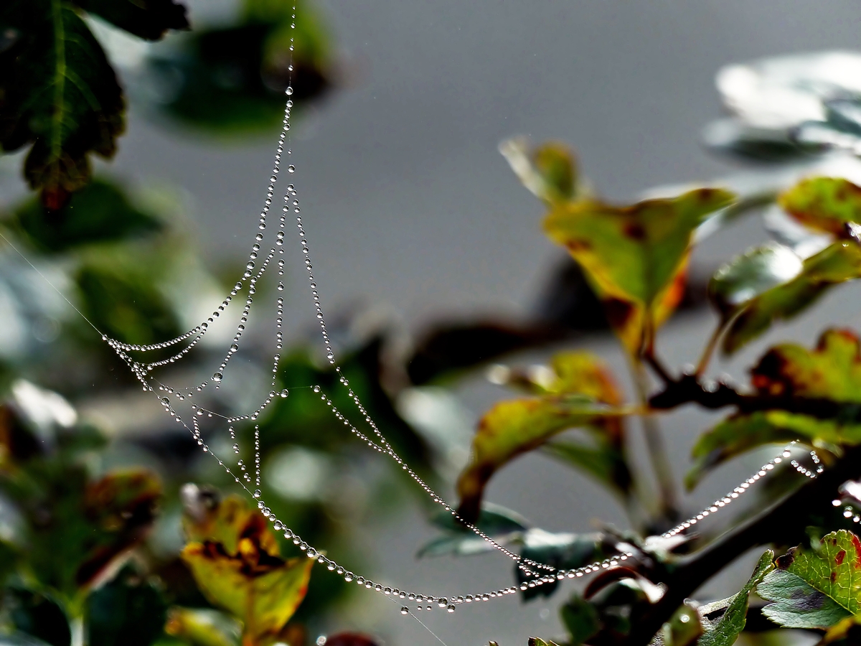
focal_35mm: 529
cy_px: 323
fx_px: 13158
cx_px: 430
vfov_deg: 2.8
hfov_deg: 3.7
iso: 200
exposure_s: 1/800
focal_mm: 95.2
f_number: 4
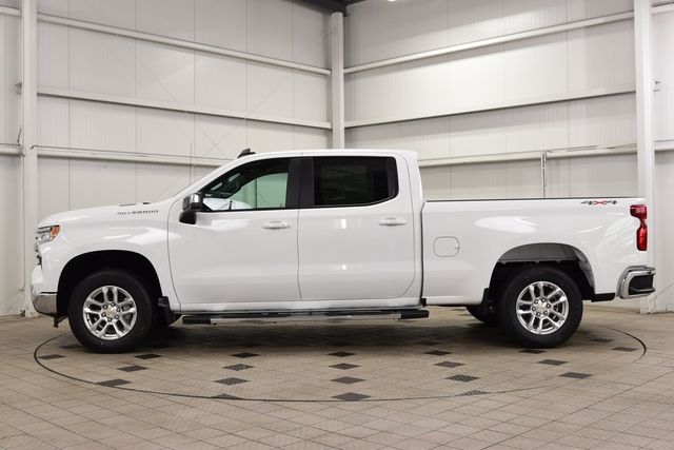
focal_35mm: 40
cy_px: 225
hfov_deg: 47.9
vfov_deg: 33.0
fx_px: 758
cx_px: 337
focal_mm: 27
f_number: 7.1
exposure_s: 1/30
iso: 450
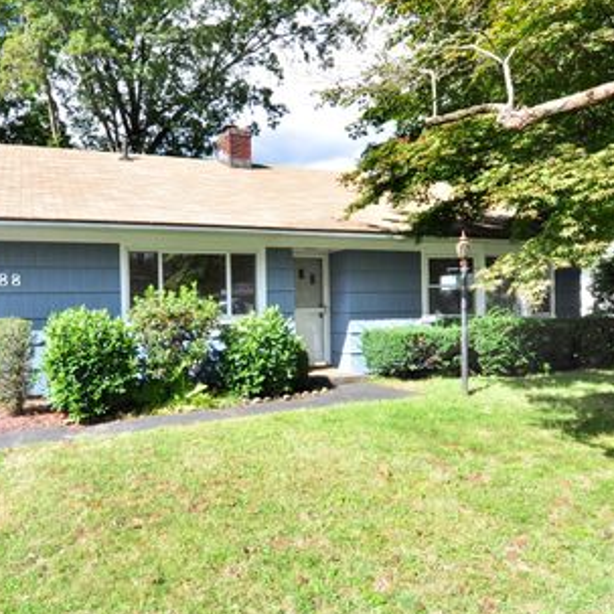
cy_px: 298
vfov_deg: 72.1
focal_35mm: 21
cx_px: 154
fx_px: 421
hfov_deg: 67.6
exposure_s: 1/200
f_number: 8
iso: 320
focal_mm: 10
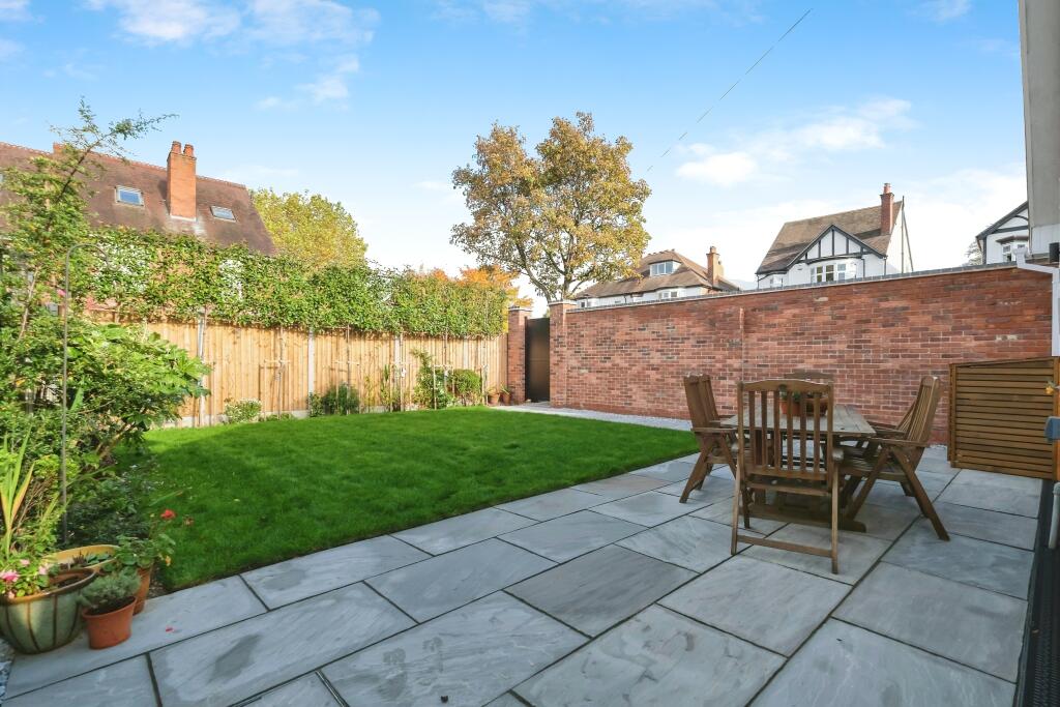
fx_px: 442
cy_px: 354
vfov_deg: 77.3
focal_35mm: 15
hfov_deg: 100.4
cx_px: 530
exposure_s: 1/640
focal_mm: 10
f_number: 4
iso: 250
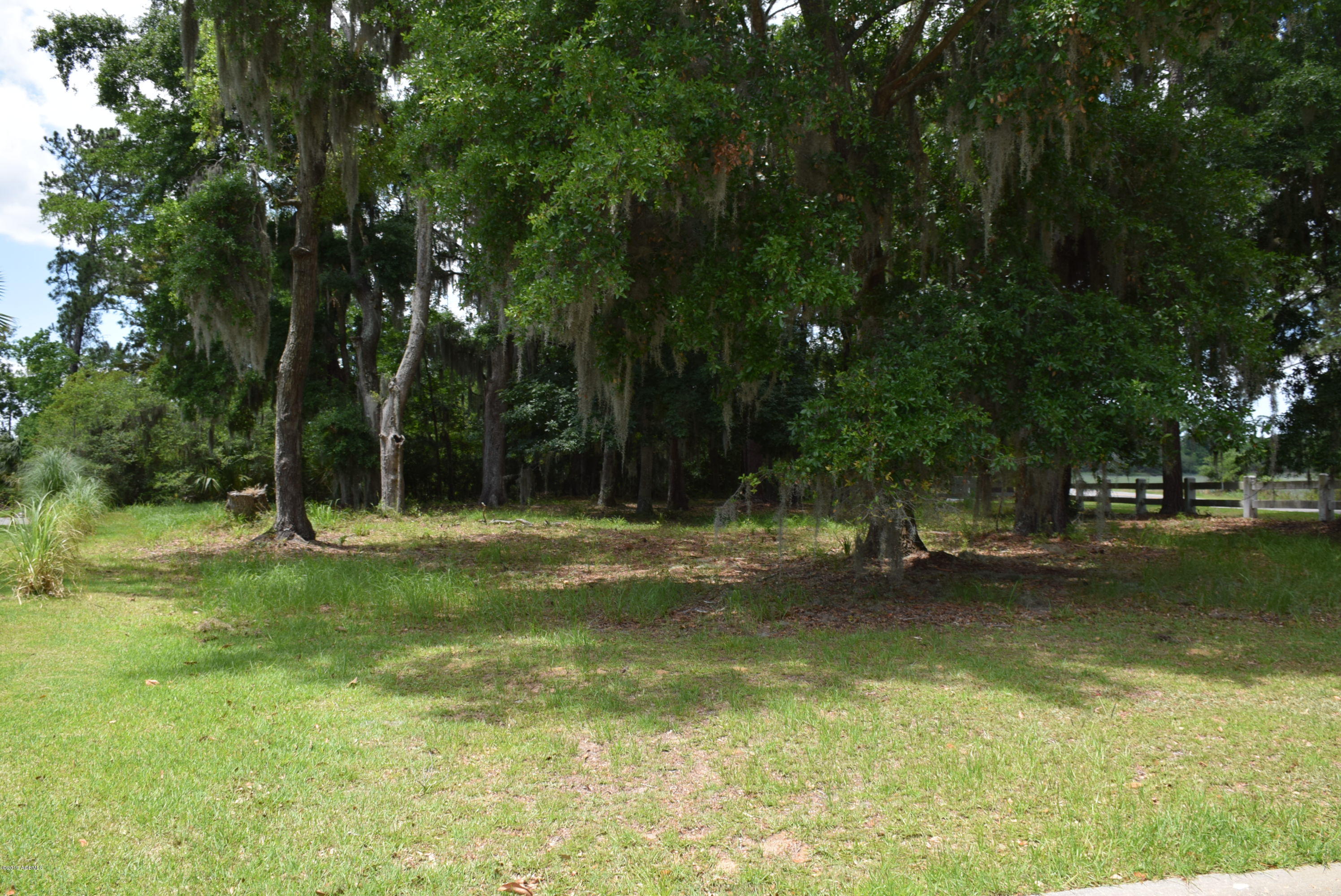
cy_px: 448
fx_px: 1006
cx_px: 670
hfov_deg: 67.3
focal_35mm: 27
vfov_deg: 48.0
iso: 100
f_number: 8
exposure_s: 1/200
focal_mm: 18
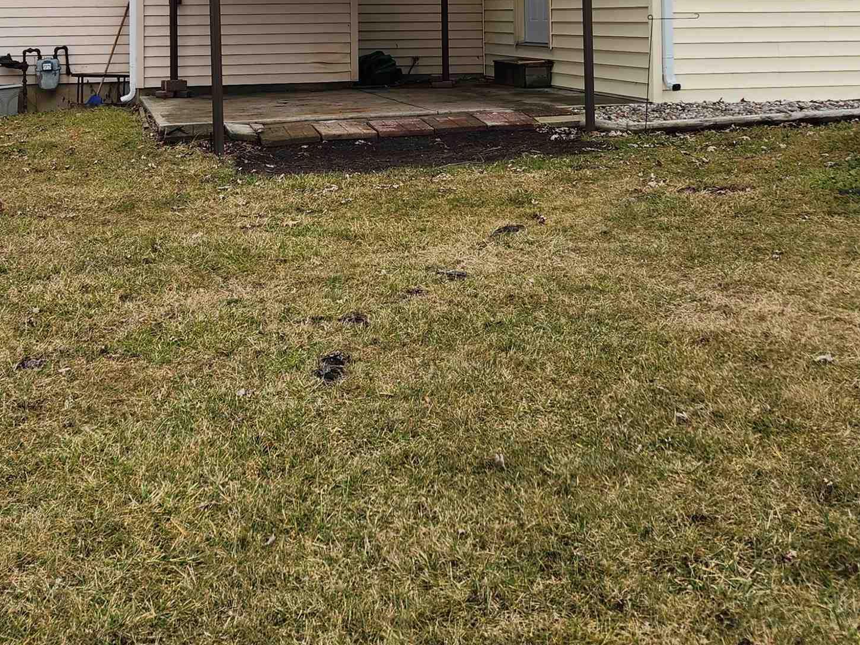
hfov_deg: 38.9
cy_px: -12
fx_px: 1217
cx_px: 390
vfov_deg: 27.8
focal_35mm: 49
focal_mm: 5.4
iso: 25
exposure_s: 1/180
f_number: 1.8
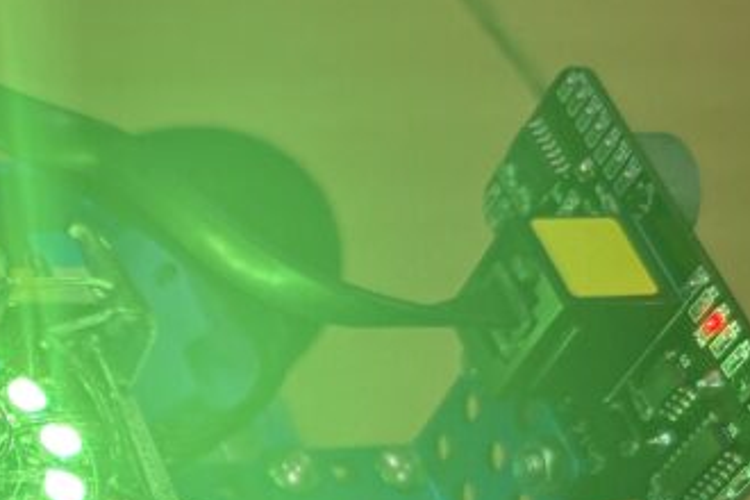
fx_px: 1750
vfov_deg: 15.5
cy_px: 641
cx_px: -64
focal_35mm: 84
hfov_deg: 22.9
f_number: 1.6
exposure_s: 1/141
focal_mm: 5.96
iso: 64
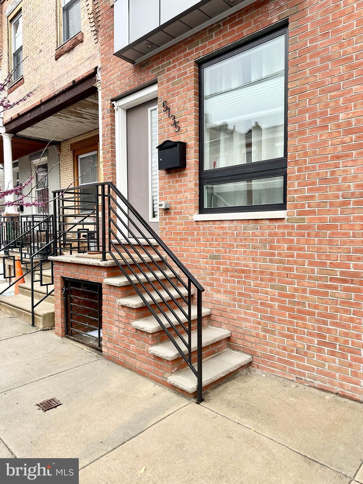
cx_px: 182
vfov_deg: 71.6
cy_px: 242
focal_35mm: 24
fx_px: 336
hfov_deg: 56.8
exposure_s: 1/879
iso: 80
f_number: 1.78
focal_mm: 6.86
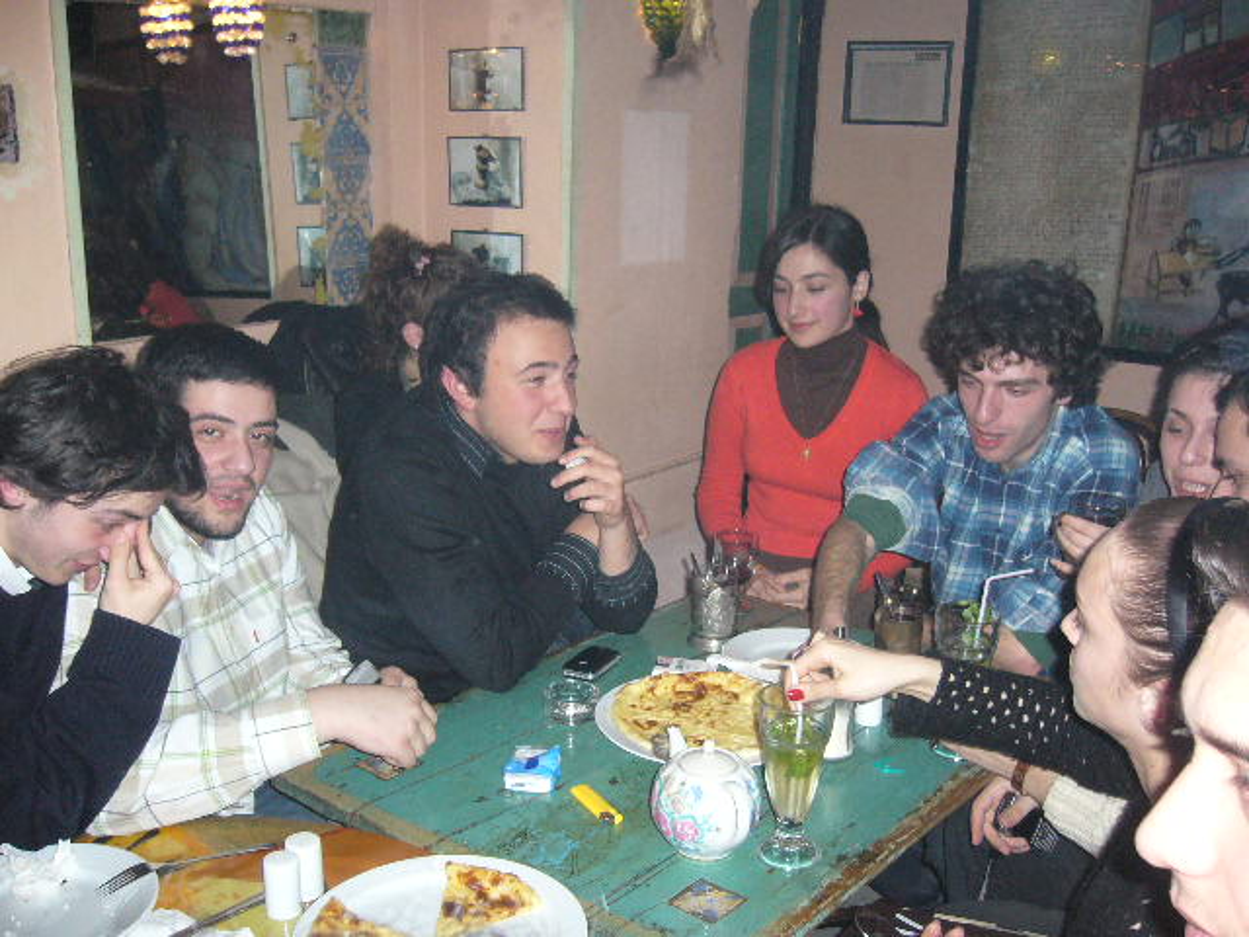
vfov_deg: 40.7
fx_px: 1263
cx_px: 624
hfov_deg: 52.6
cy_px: 468
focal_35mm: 35
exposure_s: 1/30
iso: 250
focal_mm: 5.8
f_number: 2.8
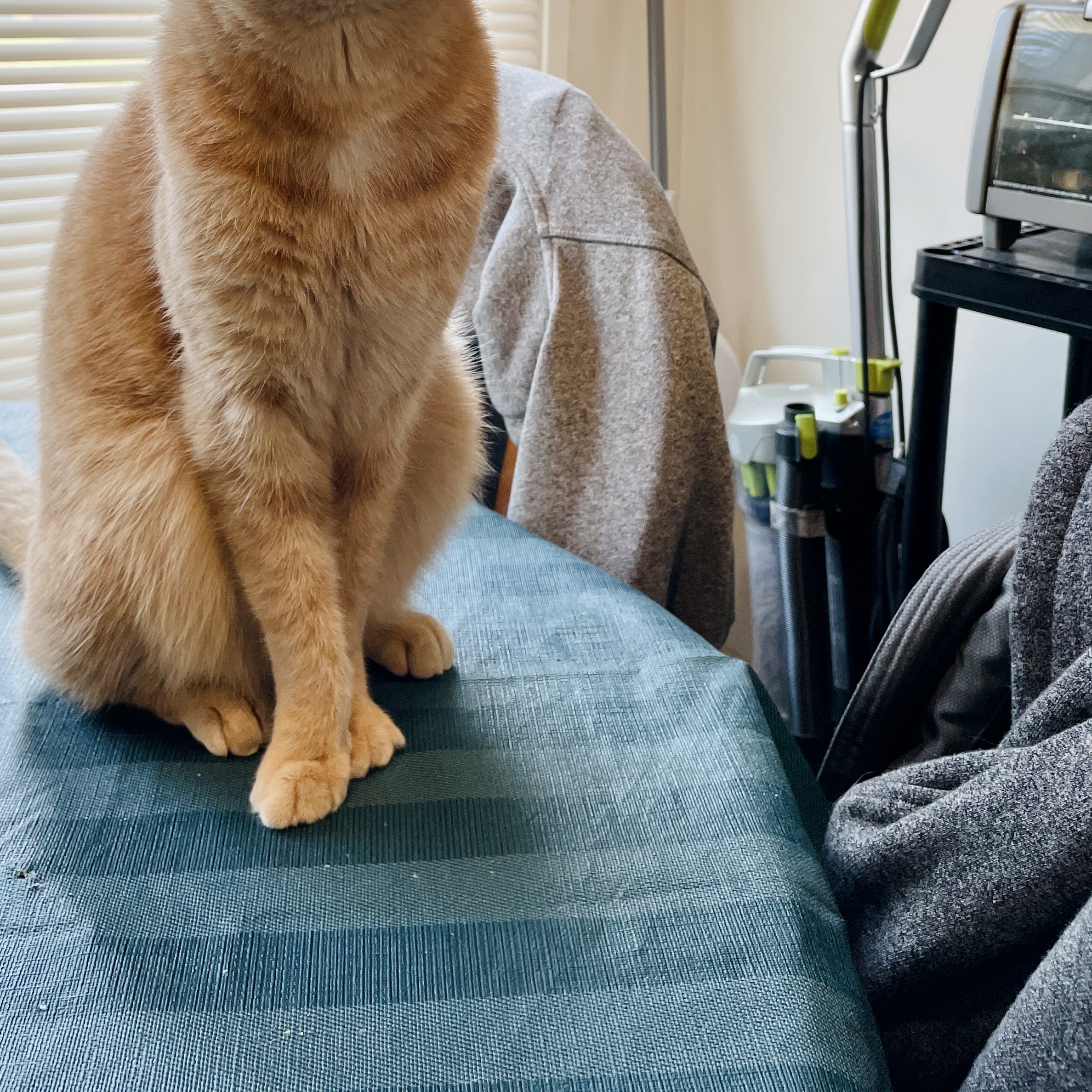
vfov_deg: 40.5
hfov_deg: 42.7
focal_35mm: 39
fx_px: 1392
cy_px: 167
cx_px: 470
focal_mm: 4.2
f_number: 1.6
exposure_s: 1/120
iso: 80
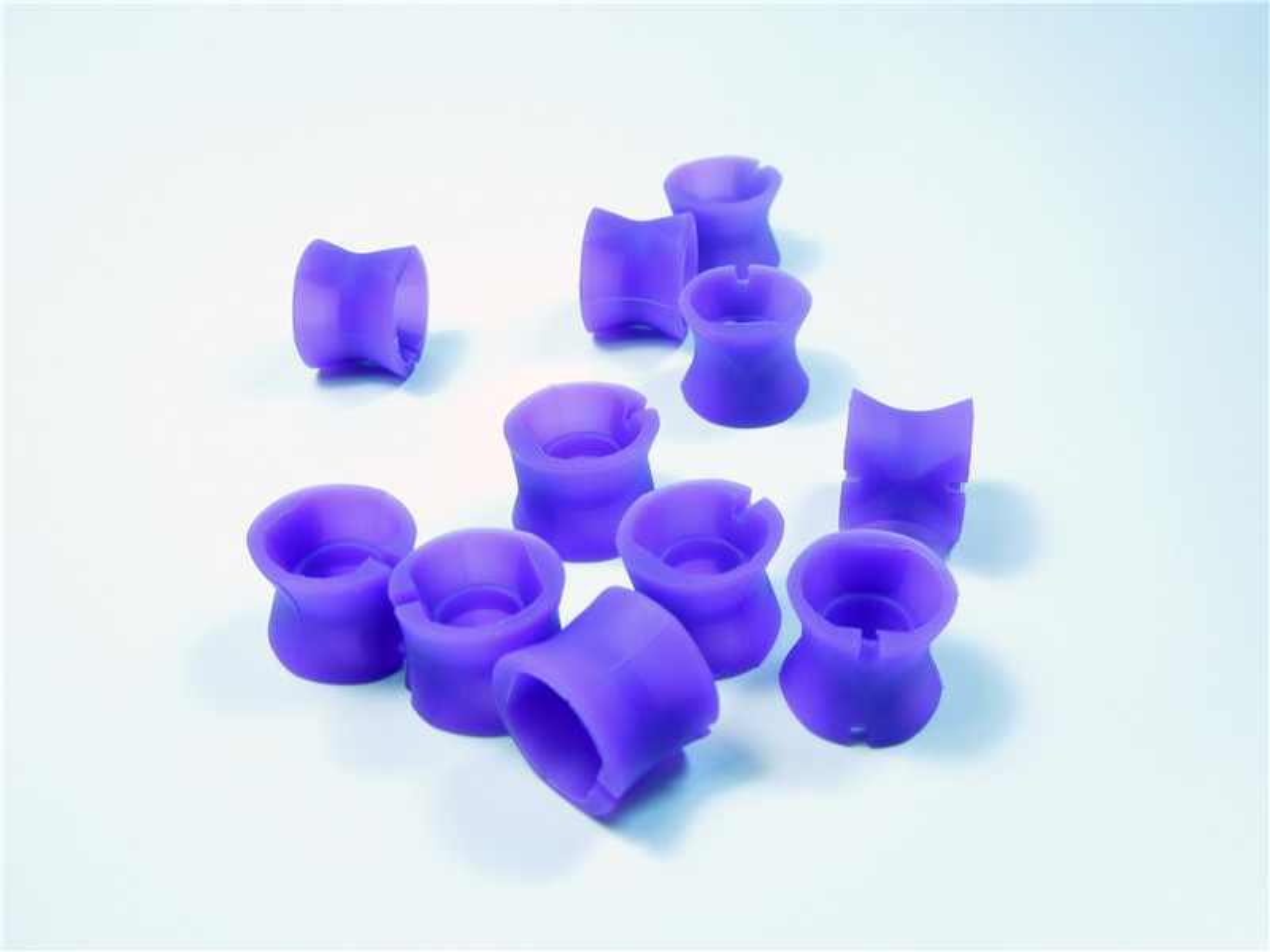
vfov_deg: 36.8
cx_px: 635
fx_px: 1431
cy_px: 476
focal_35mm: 39
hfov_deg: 47.9
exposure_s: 1/50
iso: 110
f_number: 3.8
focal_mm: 7
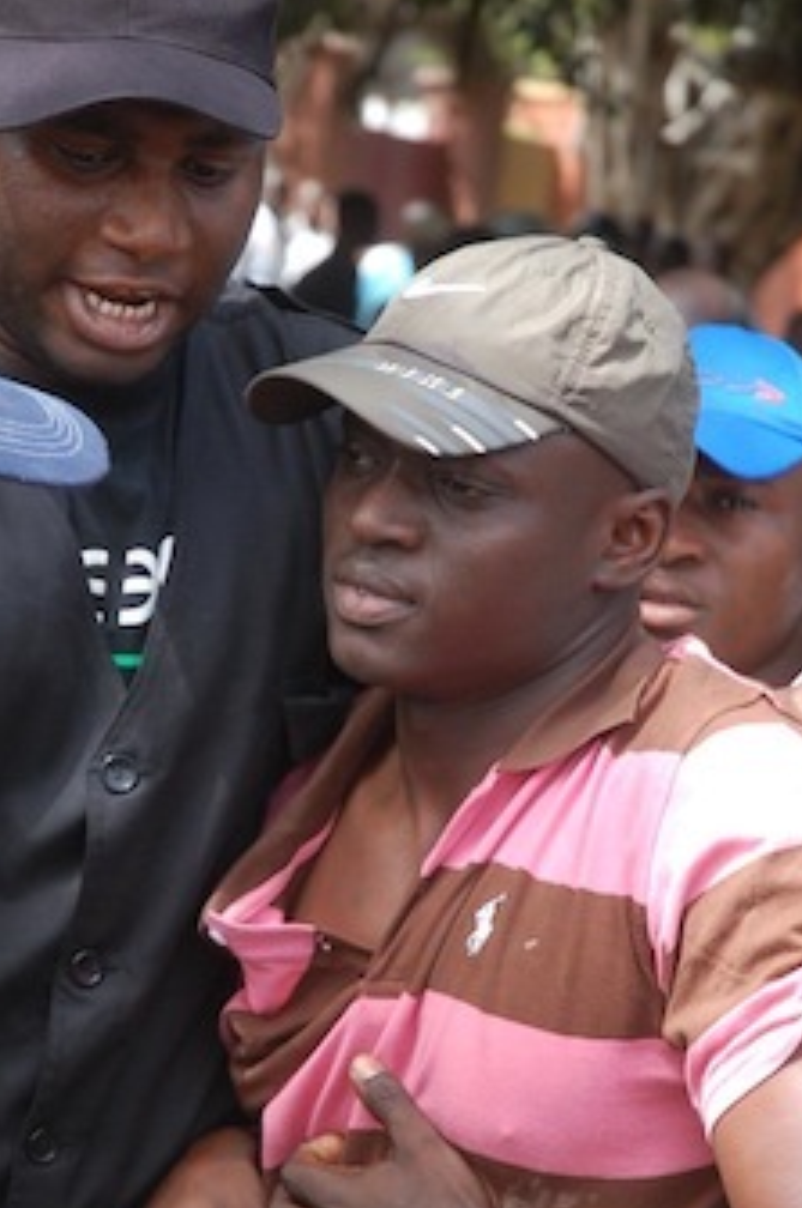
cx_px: 338
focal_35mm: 120
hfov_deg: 11.4
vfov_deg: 17.1
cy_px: 715
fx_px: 4022
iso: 400
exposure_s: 1/400
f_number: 5
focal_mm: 56
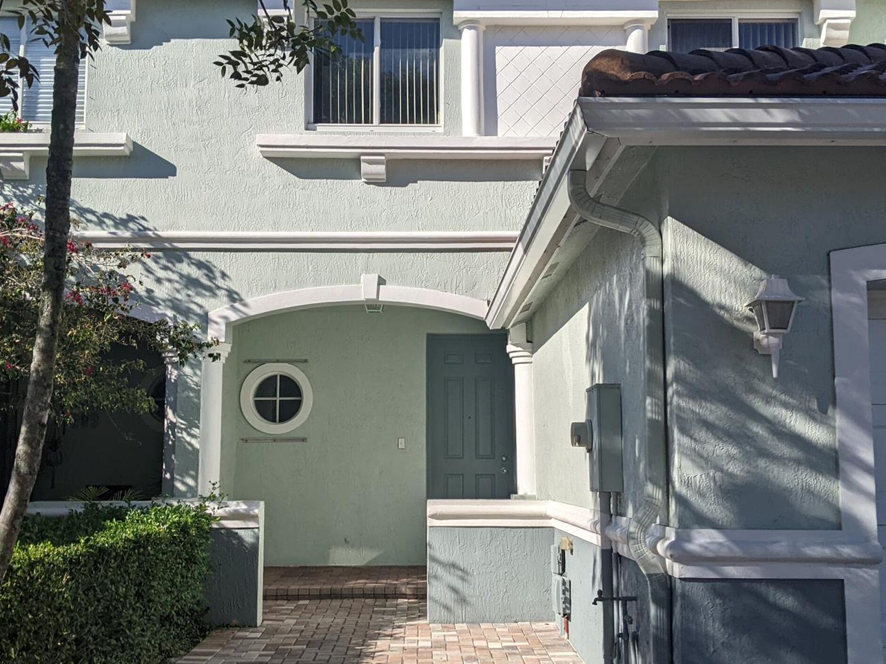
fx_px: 1100
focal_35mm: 43
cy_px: 358
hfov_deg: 43.8
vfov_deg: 33.6
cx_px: 416
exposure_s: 1/4695
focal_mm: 4.44
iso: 59
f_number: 1.8
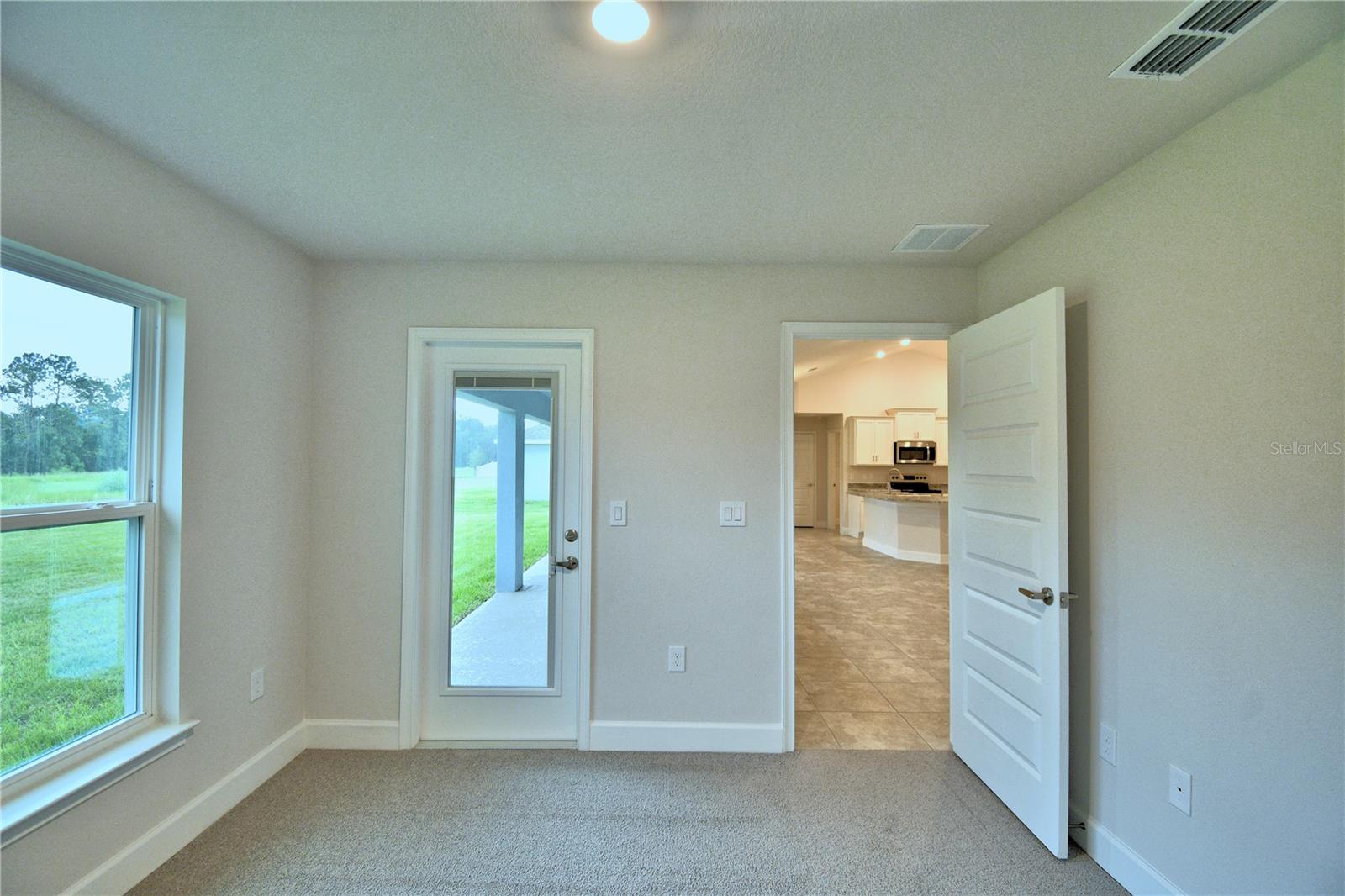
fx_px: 560
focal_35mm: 15
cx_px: 672
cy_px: 448
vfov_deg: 77.3
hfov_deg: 100.4
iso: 400
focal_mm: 10
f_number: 4.5
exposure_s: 1/50
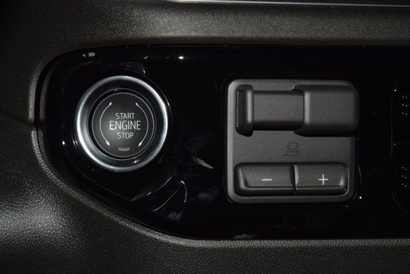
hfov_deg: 19.5
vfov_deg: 13.0
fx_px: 1196
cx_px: 205
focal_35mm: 105
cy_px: 137
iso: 100
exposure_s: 1/125
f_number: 8
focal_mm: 70
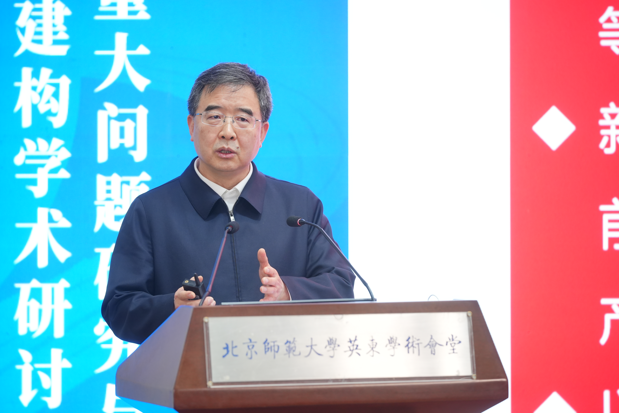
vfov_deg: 6.9
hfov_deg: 10.3
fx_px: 3439
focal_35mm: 200
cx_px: 310
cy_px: 206
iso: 1250
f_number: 3.5
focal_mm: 200
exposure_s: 1/100
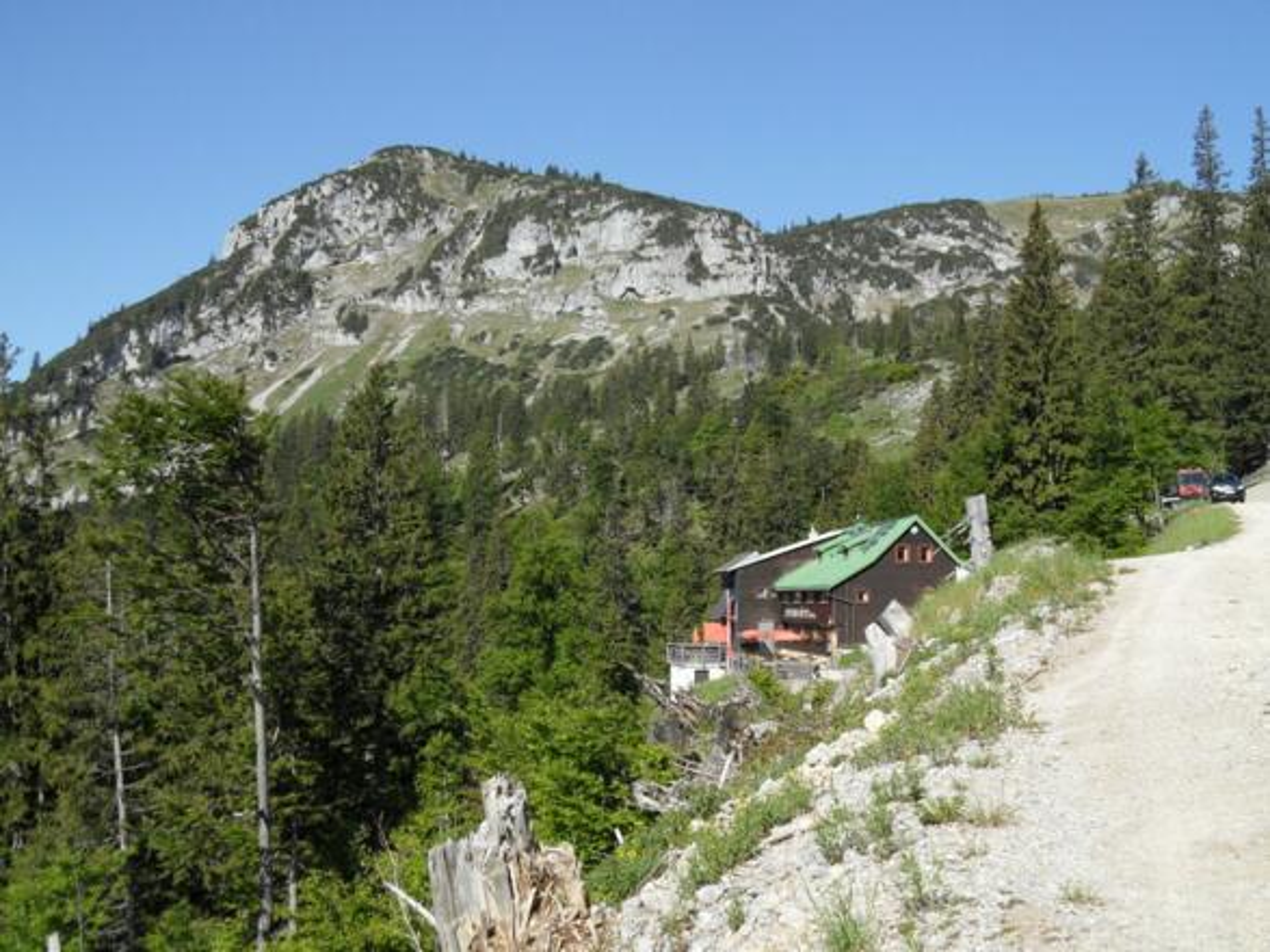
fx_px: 1467
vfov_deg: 35.9
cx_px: 635
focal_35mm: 40
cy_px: 476
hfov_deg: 46.8
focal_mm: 6.5
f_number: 3.6
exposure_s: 1/750
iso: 80
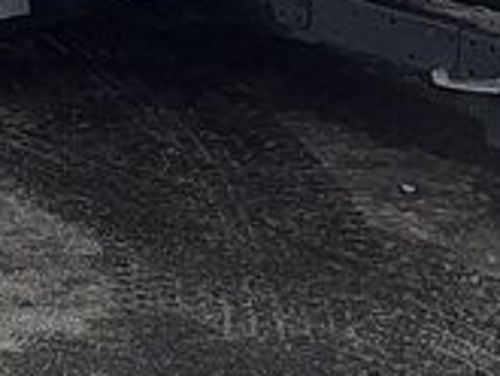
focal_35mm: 178
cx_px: -15
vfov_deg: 7.4
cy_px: -722
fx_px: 2573
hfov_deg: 11.0
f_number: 1.8
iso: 40
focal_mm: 5.54
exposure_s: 1/602
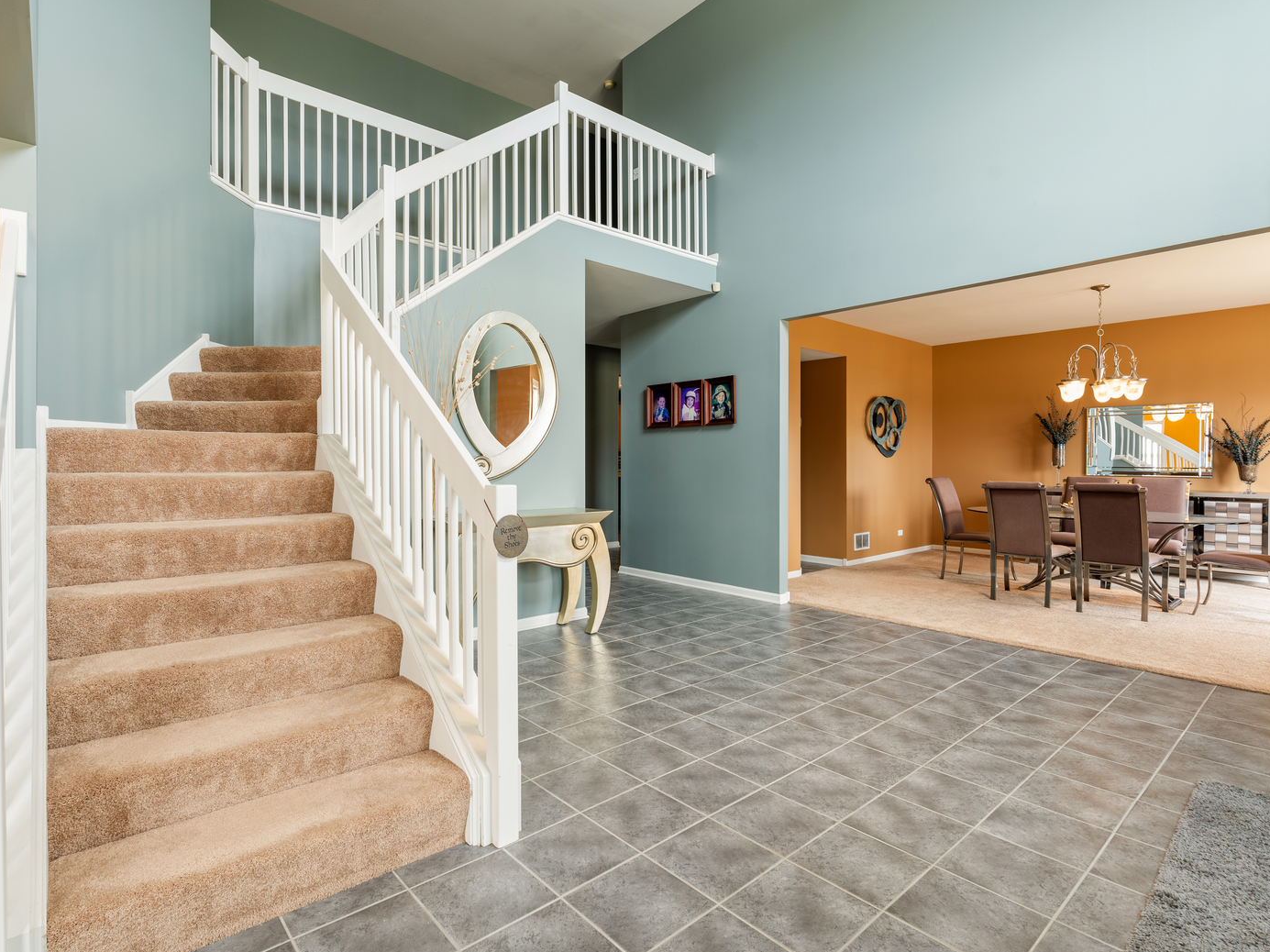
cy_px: 463
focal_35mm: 18
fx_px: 660
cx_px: 608
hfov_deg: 87.7
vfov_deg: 71.6
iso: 200
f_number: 8
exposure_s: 1/2.5
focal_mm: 16
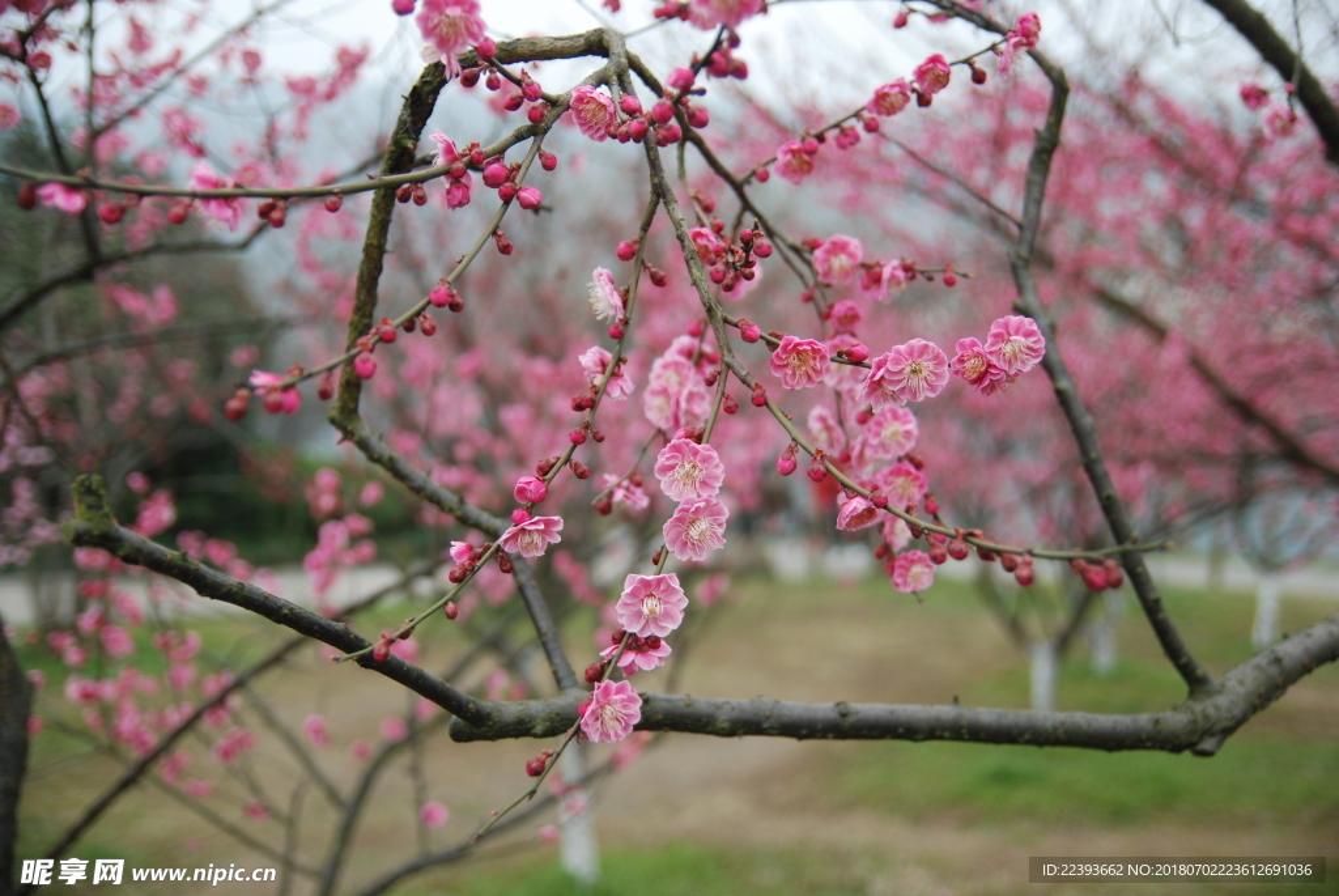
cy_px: 448
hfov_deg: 44.9
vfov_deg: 30.9
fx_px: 1620
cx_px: 670
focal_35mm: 44
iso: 250
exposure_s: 1/500
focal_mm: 29
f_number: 2.8
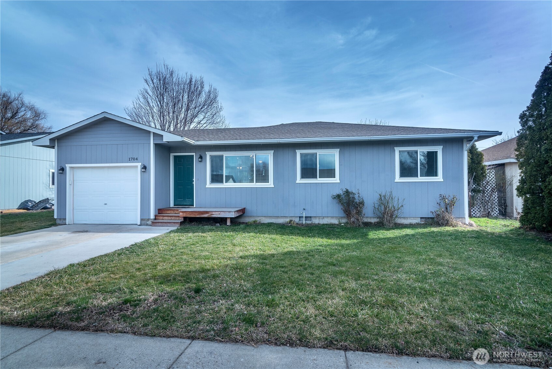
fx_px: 291
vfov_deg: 64.6
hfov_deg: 86.9
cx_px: 276
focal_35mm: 19
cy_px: 184
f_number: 14
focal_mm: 19
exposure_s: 1/160
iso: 200
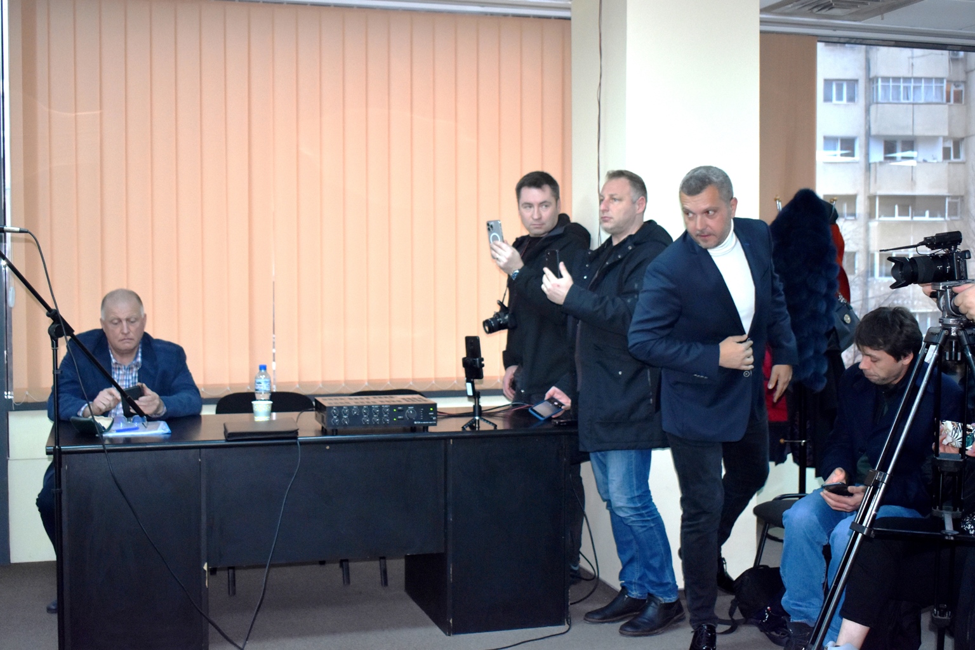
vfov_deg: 29.9
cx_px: 488
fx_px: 1219
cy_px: 325
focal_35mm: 45
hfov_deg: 43.6
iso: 1250
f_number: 4.2
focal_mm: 30
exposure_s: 1/125
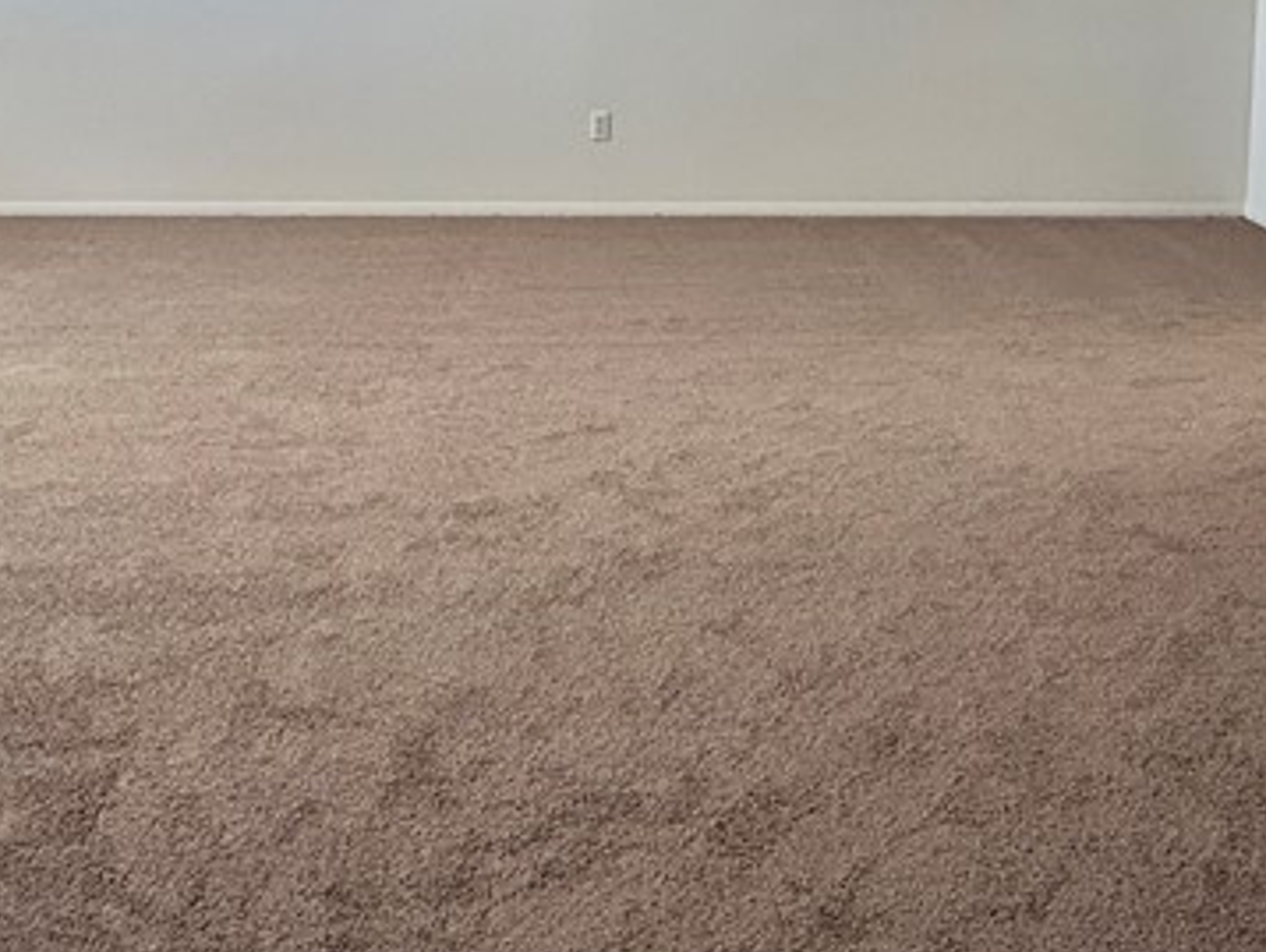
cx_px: 626
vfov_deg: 33.5
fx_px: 1464
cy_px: 42
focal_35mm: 40
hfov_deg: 46.8
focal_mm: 2.22
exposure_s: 1/99
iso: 200
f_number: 2.2
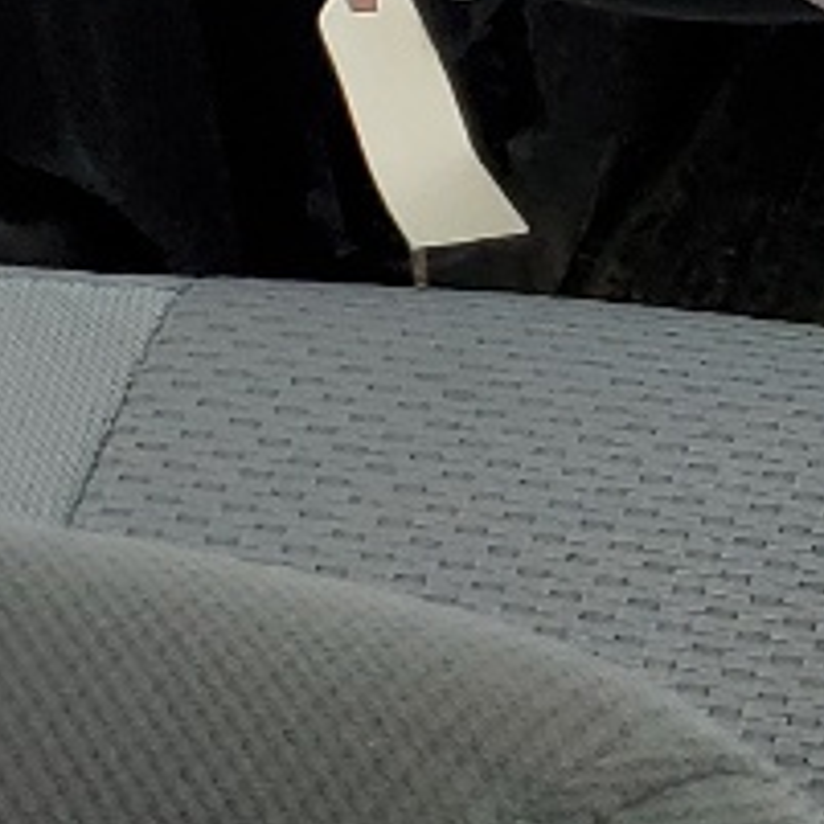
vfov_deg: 9.5
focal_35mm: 183
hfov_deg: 8.0
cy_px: 189
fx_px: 4928
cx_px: 2591
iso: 50
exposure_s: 1/222
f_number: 1.5
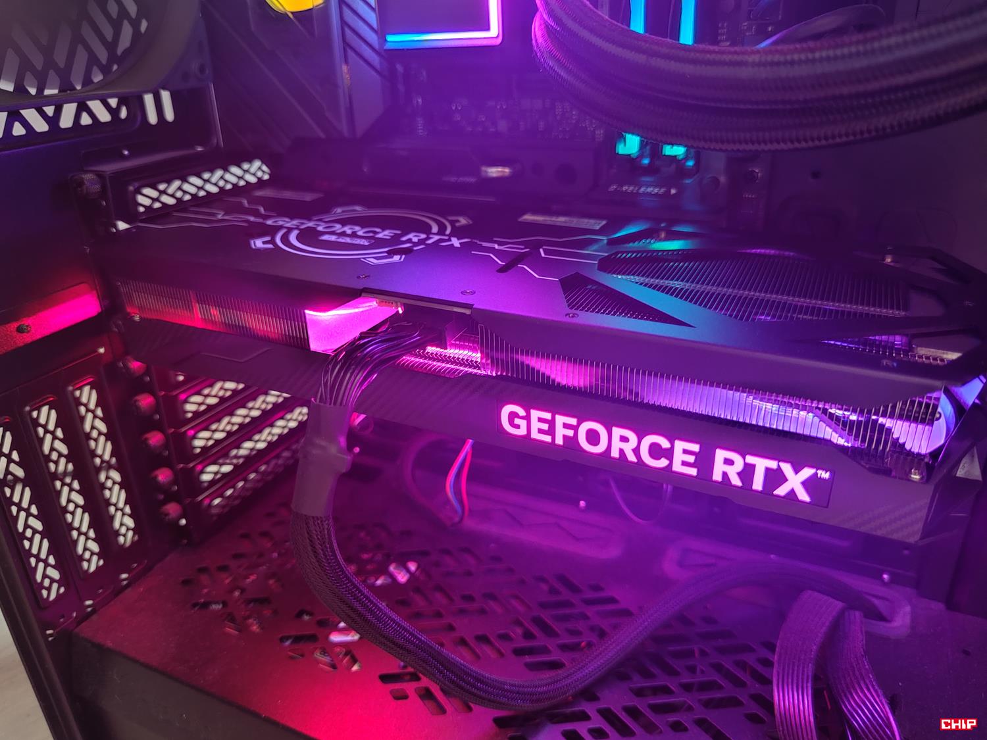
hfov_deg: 69.4
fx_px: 713
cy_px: 370
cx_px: 494
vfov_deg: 54.9
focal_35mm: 25
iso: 427
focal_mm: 6.78
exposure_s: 1/15
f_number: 1.85
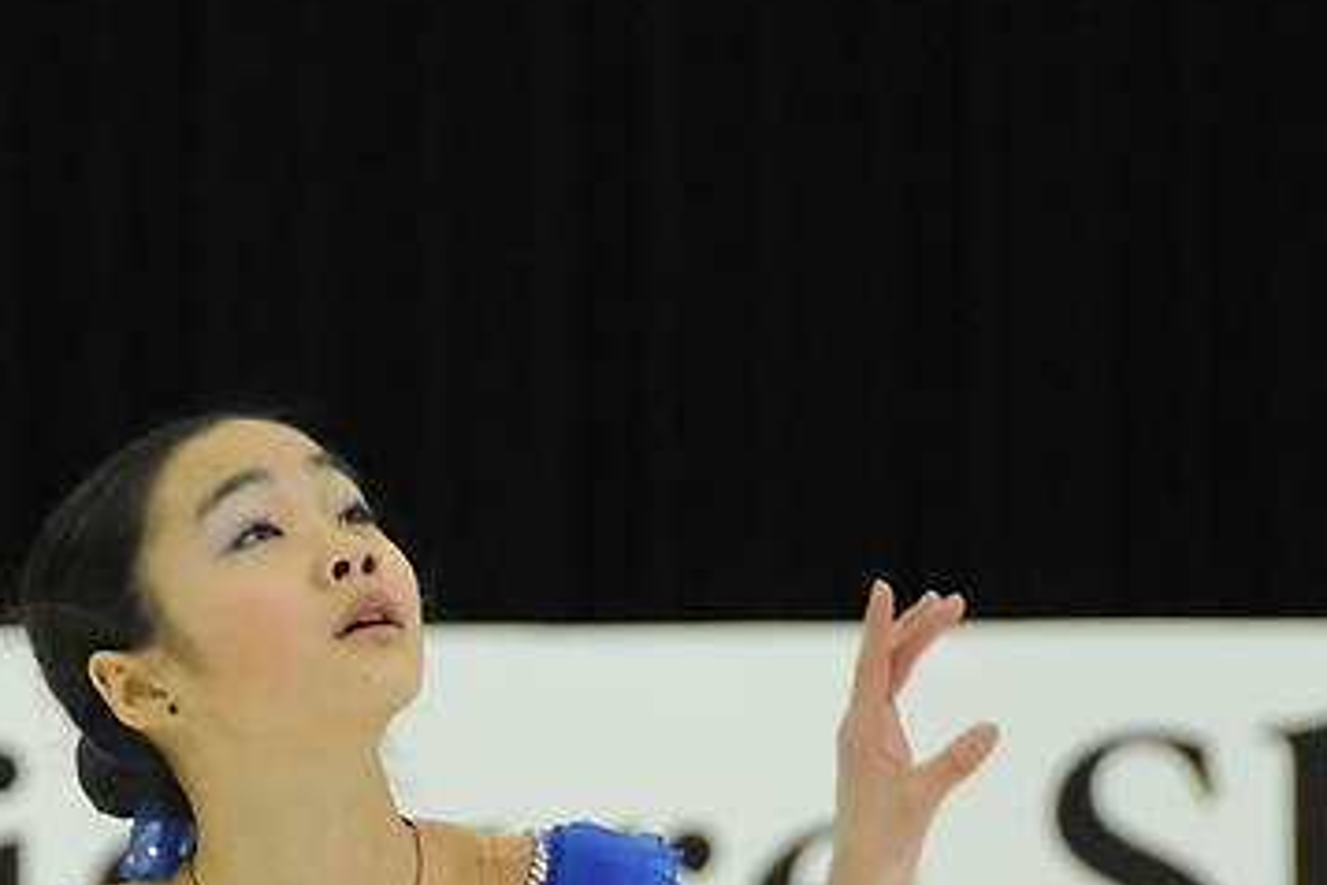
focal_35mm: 572
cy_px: 935
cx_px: 119
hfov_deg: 3.6
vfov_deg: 2.4
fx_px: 21083
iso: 3200
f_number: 5.6
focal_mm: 170
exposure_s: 1/640
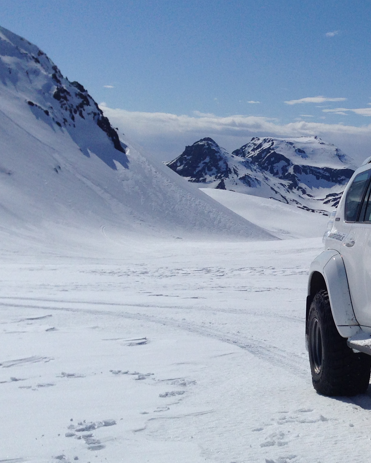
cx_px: 416
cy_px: 261
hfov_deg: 21.3
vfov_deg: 27.9
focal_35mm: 68
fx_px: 933
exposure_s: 1/10870
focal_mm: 4.12
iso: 50
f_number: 2.4
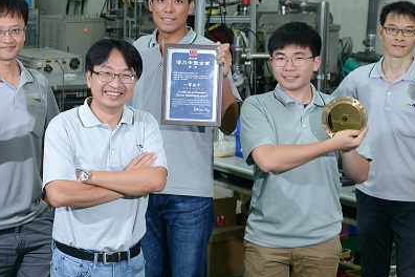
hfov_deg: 20.2
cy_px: 105
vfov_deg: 13.7
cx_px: 87
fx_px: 1153
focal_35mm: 100
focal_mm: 50
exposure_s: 1/80
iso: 800
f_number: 6.3
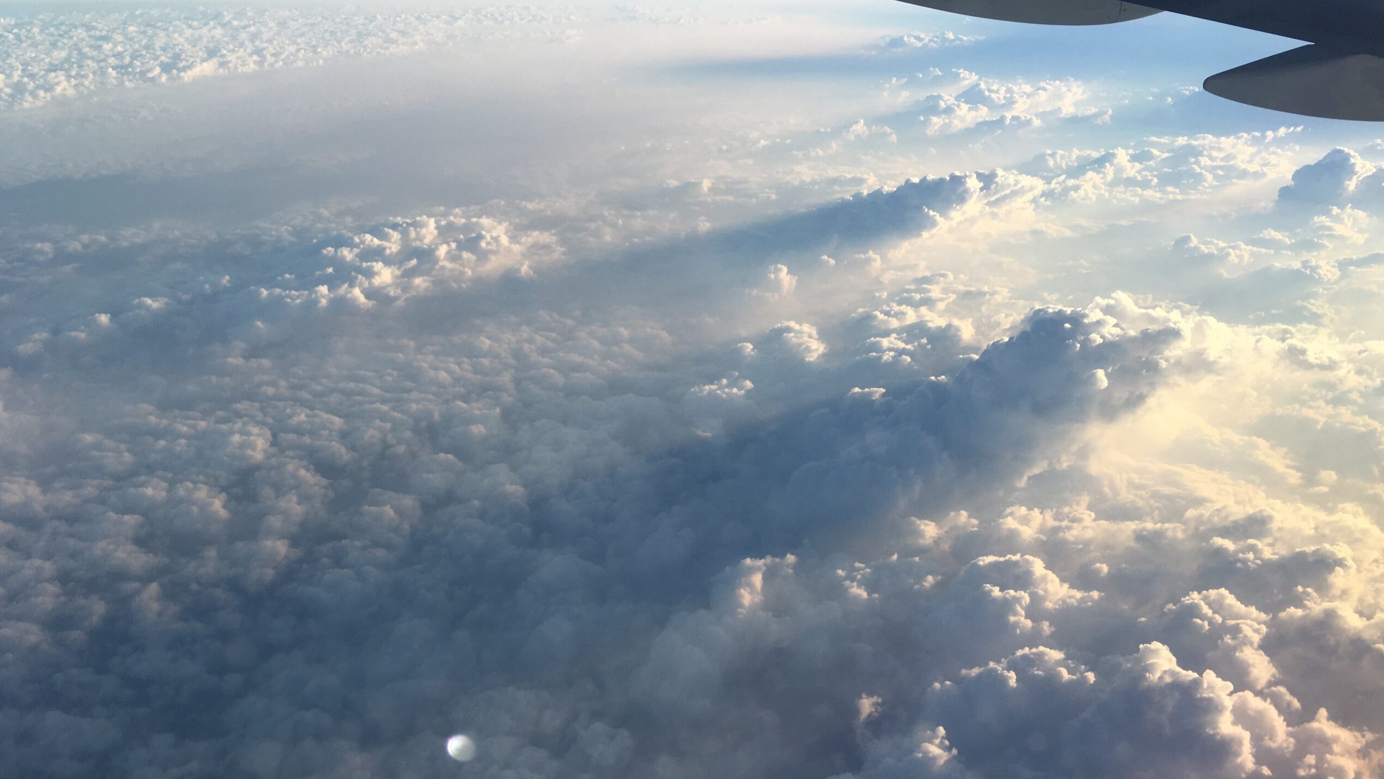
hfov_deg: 61.0
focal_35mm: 32
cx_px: 695
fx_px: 1174
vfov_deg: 36.6
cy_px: 443
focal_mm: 4.15
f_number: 2.2
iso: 25
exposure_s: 1/999
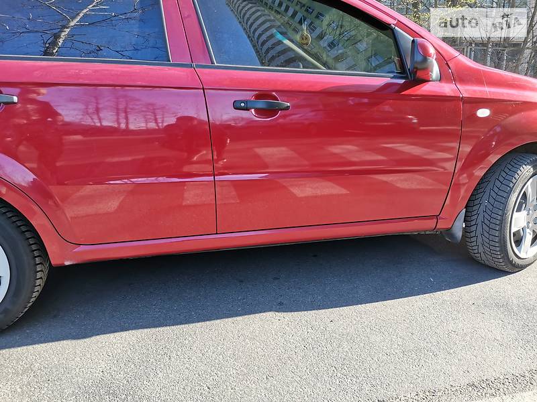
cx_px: 268
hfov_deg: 67.3
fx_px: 403
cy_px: 201
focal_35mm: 26
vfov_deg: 53.1
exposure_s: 1/312
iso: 50
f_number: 1.8
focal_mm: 4.8
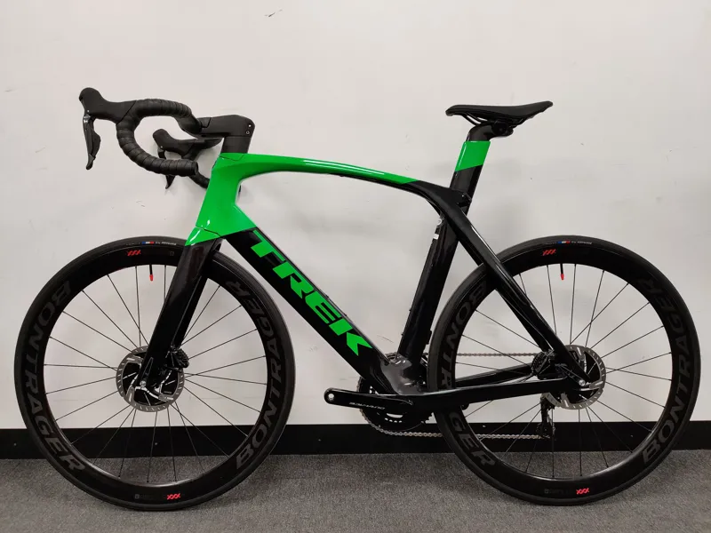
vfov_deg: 51.4
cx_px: 356
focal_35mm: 27
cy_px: 266
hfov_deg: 65.3
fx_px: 555
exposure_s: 1/50
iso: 200
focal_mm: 4.75
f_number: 1.65
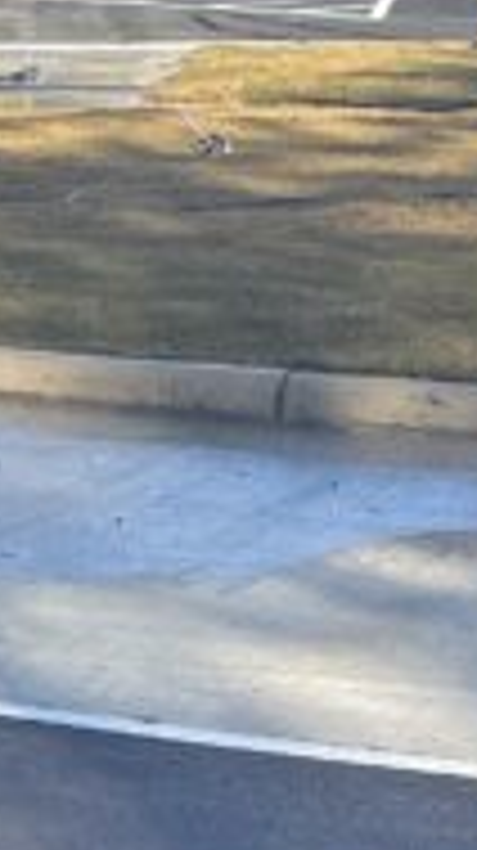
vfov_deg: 15.1
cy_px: 193
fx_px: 3200
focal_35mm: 142
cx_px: -1332
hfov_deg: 6.9
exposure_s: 1/1495
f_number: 1.78
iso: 80
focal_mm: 6.86
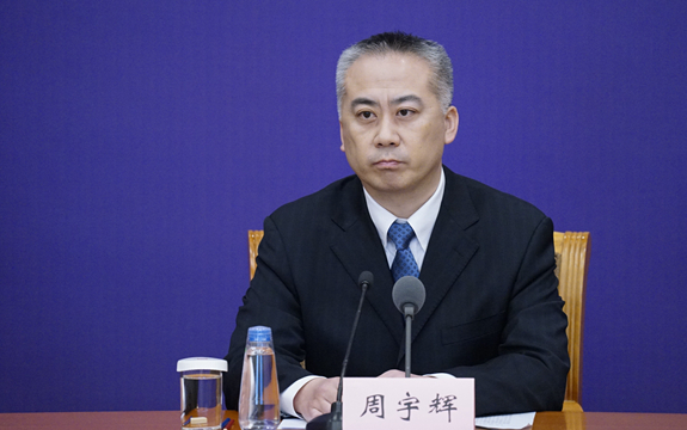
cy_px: 204
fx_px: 11576
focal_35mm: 618
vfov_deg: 2.1
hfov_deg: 3.4
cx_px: 355
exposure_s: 1/160
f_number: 6.3
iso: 6400
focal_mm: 582
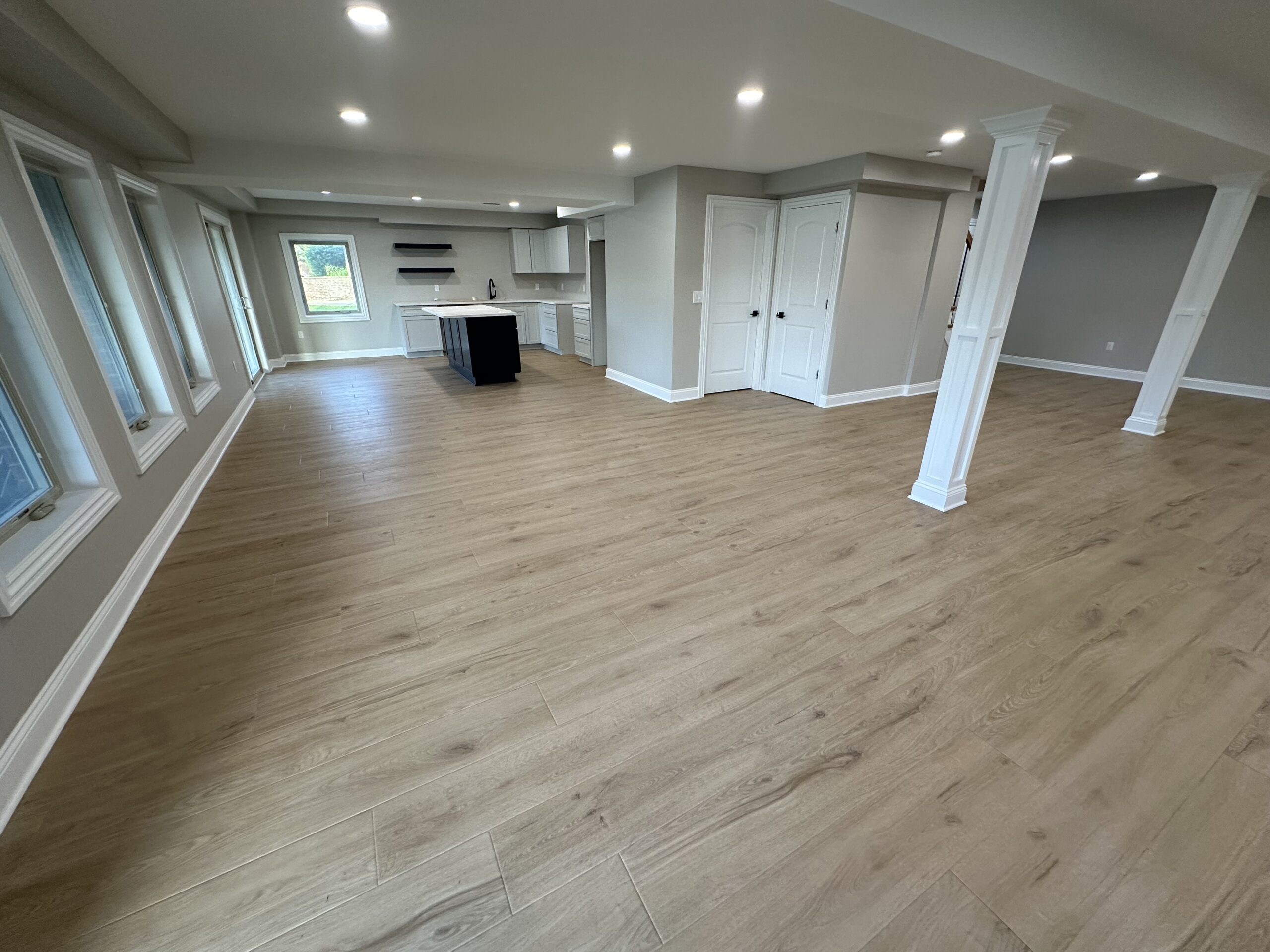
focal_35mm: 14
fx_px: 514
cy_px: 476
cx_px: 635
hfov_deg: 102.1
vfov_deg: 85.7
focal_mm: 2.22
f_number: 2.2
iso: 200
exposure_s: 1/120
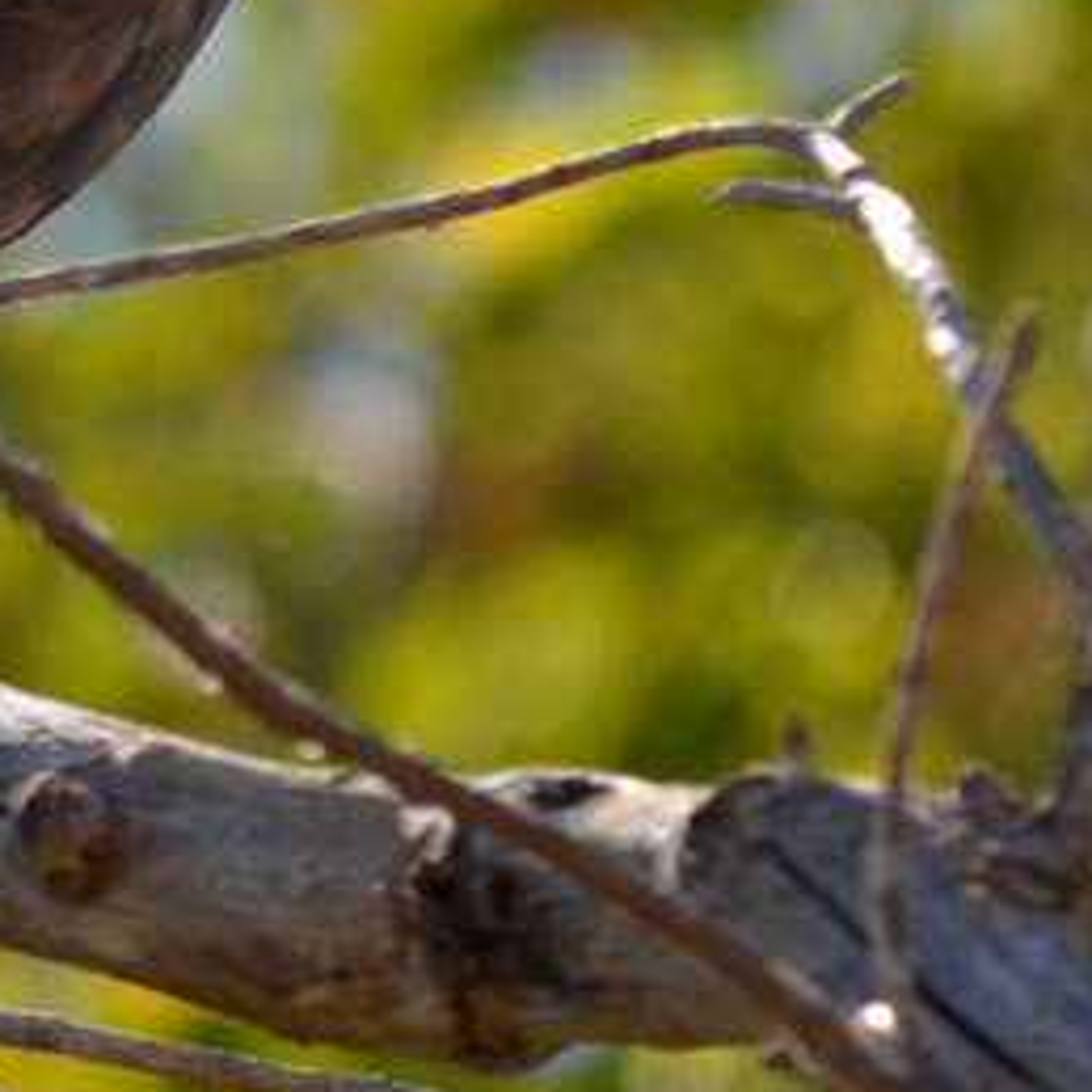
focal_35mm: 1887
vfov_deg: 0.9
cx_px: -384
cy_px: -493
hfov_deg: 0.9
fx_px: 67348
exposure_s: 1/640
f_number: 6.3
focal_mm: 300
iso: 200
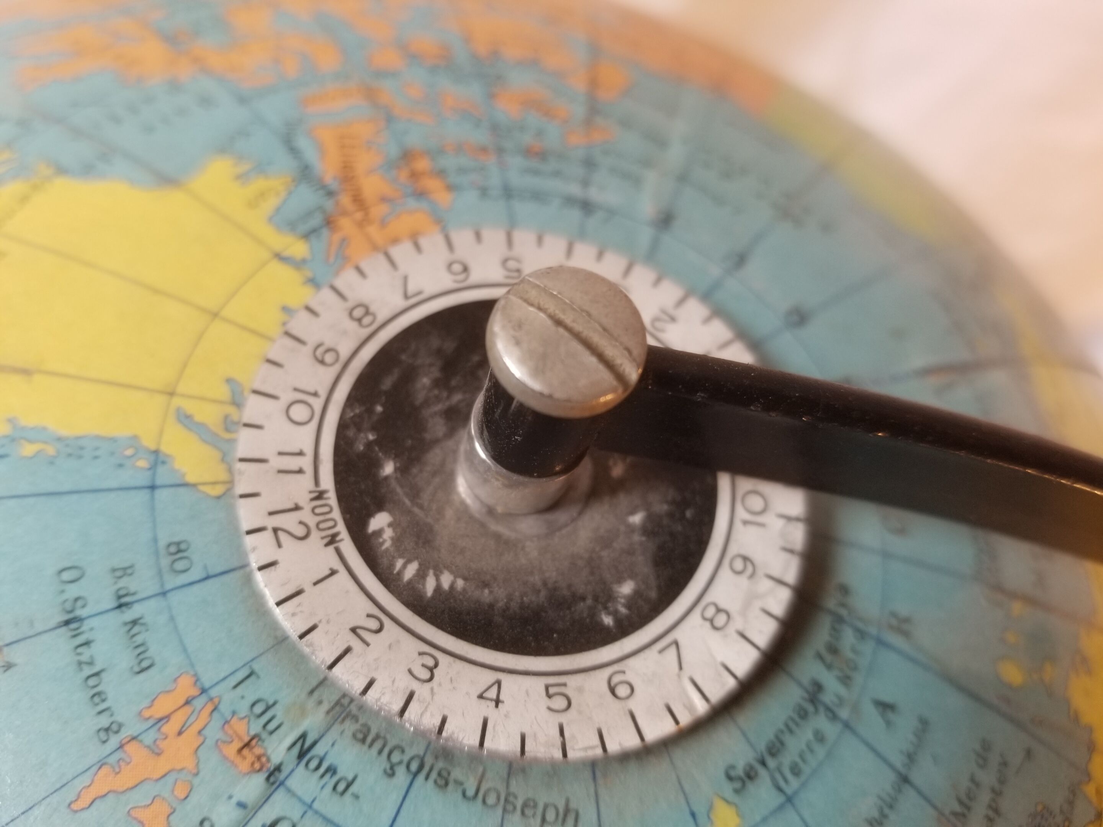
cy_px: 414
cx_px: 552
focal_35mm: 26
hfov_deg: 67.3
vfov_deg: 53.1
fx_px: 828
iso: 50
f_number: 1.7
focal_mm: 4.25
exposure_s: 1/106
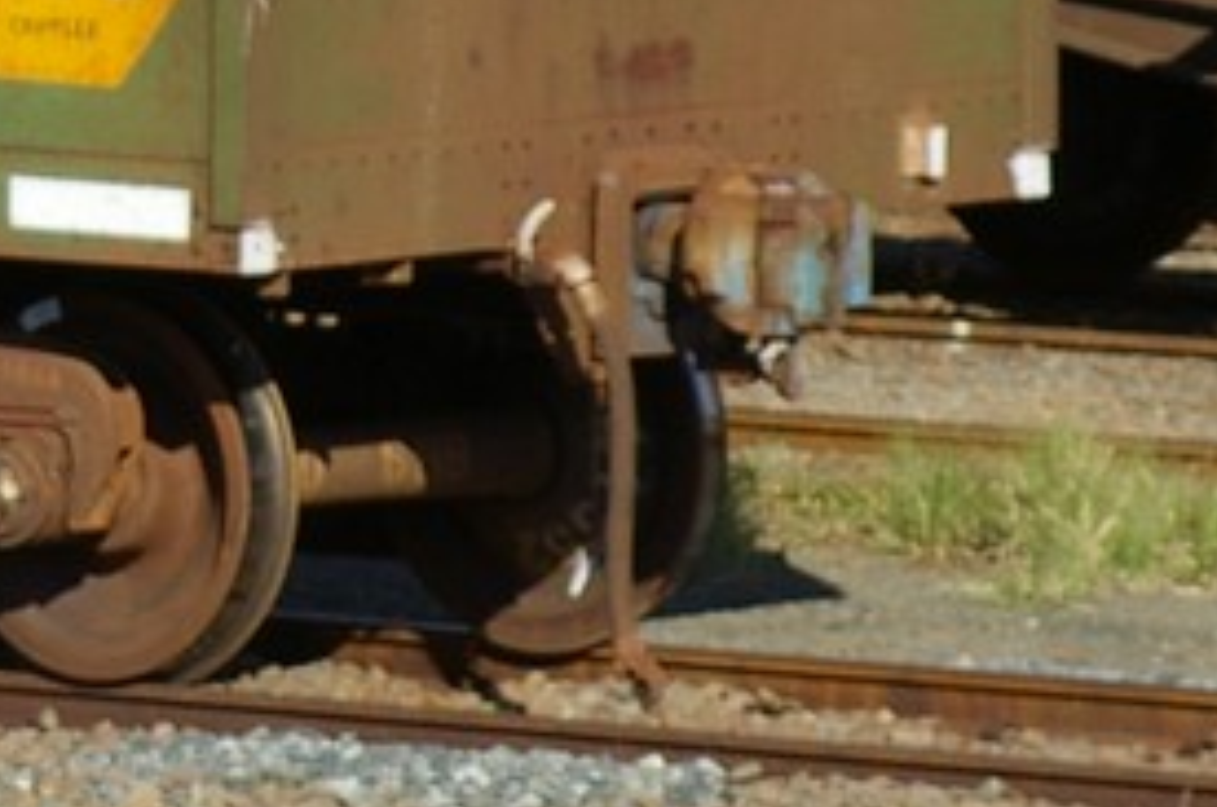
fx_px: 28212
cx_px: -948
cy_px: -51
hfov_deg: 2.5
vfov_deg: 1.6
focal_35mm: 836
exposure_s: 1/500
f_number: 8
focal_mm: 120
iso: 200
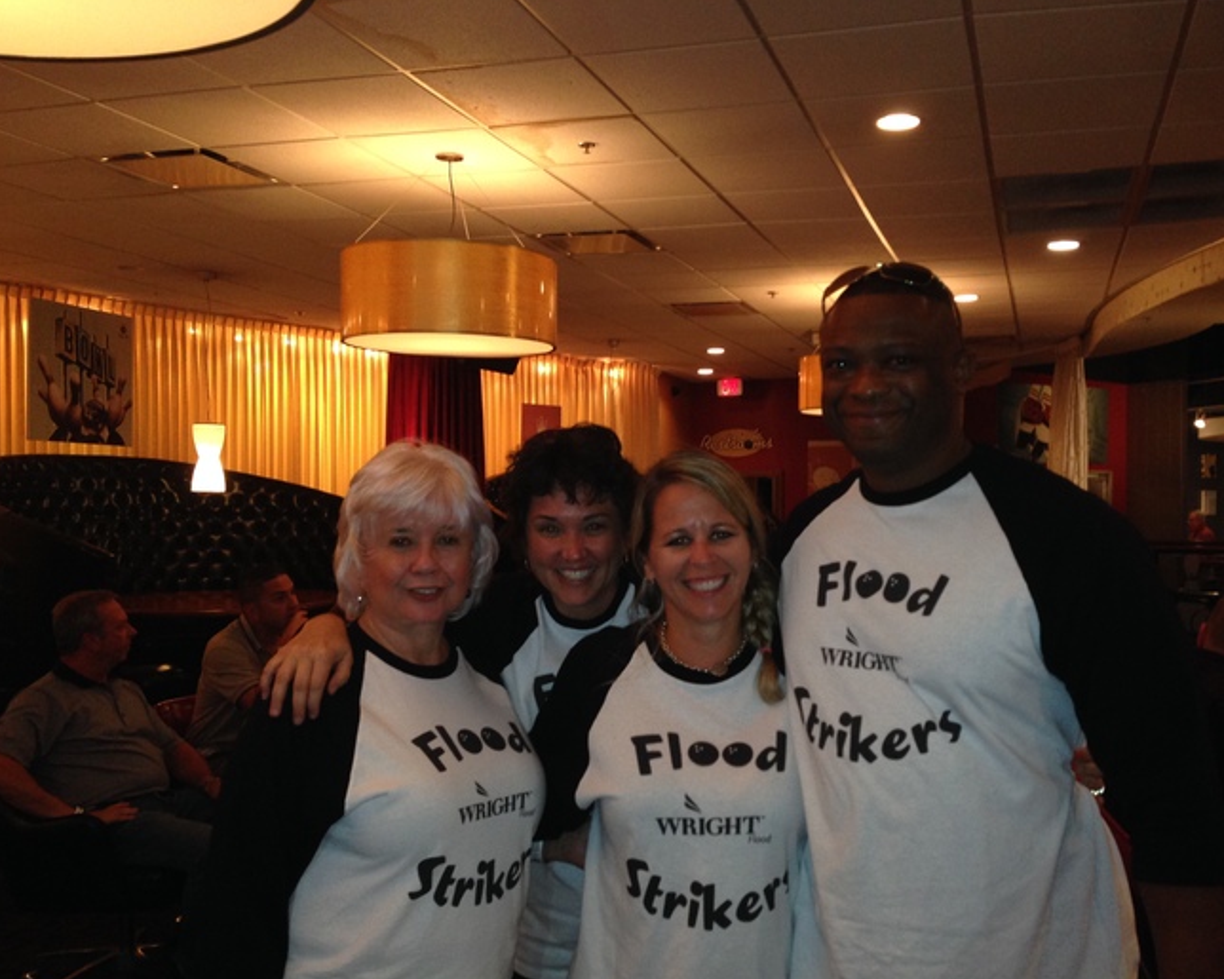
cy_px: 508
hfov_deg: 50.2
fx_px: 1304
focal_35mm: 36
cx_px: 677
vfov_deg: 41.1
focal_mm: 4.12
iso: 125
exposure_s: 1/16
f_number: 2.4
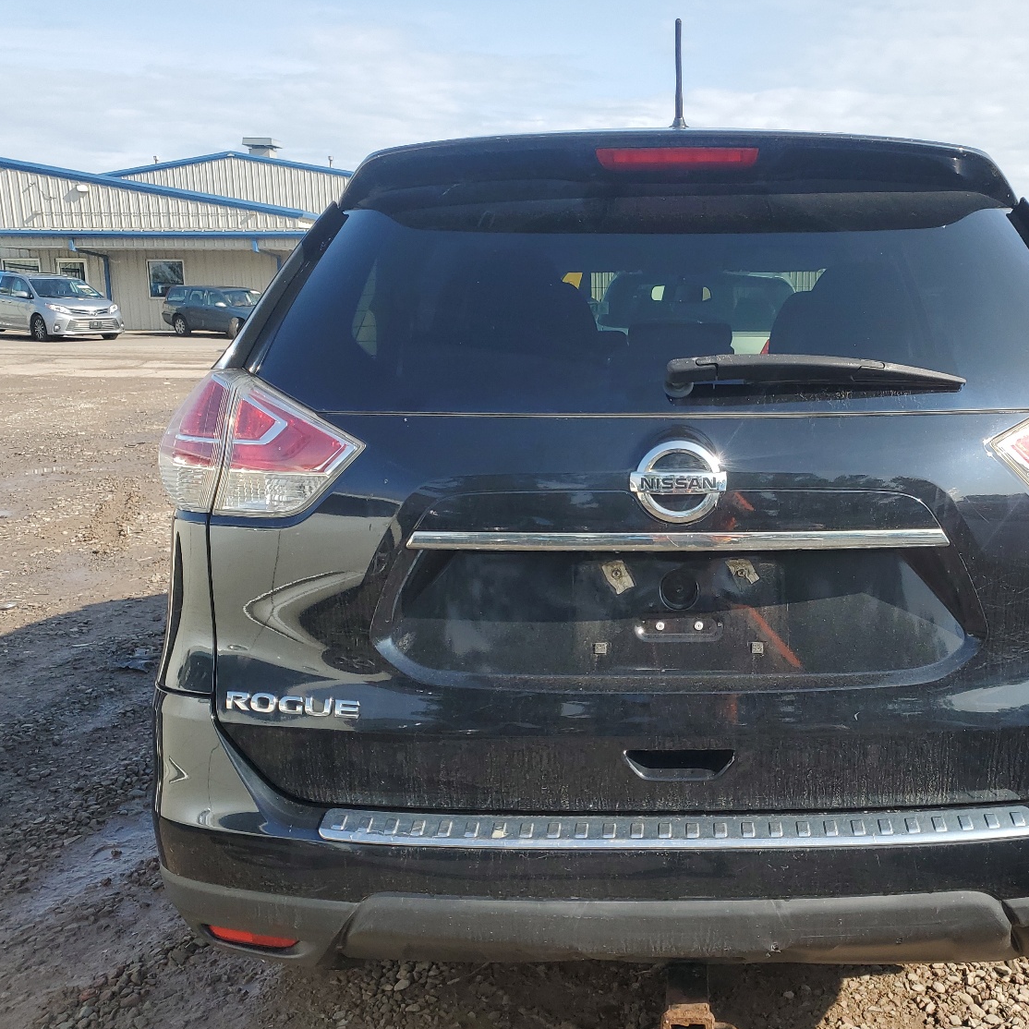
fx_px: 1110
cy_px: 544
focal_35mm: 33
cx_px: 687
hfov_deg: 48.9
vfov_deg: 49.7
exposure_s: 1/1667
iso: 50
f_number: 1.5
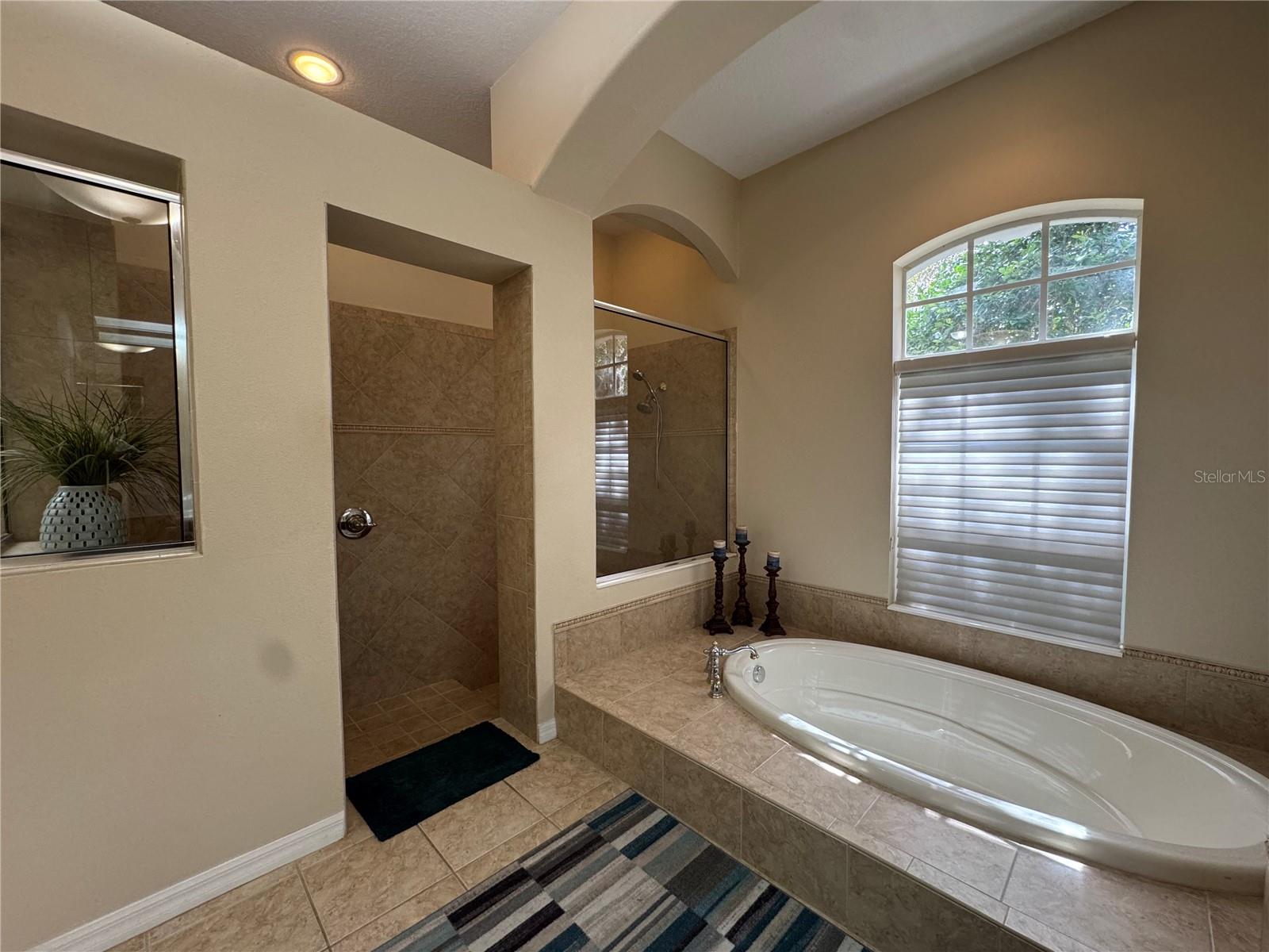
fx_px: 513
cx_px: 634
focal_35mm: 14
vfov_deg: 85.7
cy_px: 476
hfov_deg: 102.1
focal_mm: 2.22
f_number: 2.2
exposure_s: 1/120
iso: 250
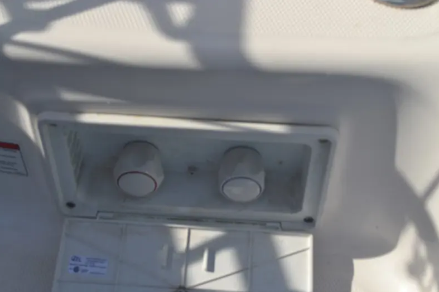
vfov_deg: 22.2
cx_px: 218
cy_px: 147
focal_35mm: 61
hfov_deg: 32.9
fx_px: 744
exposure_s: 1/320
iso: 100
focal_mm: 40
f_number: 9
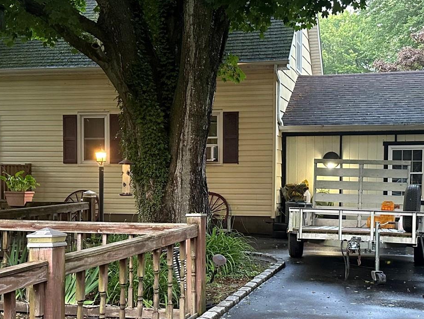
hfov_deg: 36.1
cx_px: 243
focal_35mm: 53
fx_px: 649
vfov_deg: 27.4
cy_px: 203
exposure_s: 1/60
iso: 500
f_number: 1.78
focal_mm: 6.86
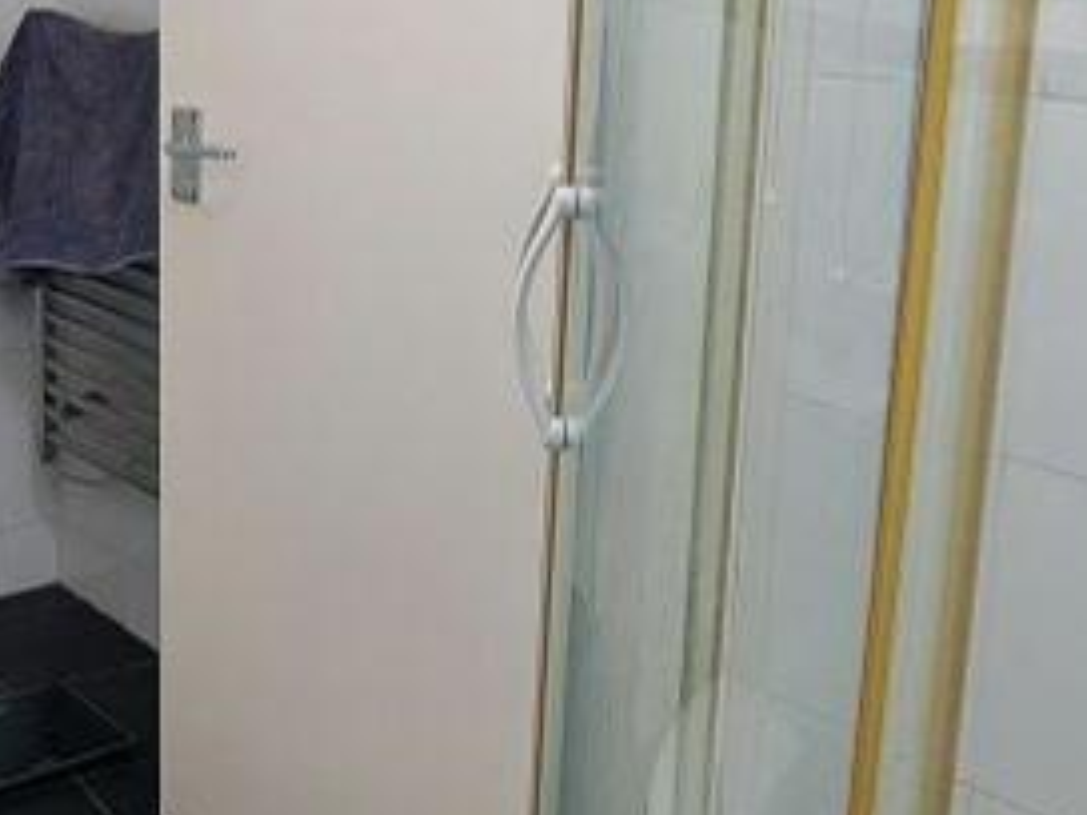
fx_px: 1539
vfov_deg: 29.1
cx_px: 308
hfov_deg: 38.2
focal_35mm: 49
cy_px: 188
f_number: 2.2
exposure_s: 1/50
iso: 50
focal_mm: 1.74
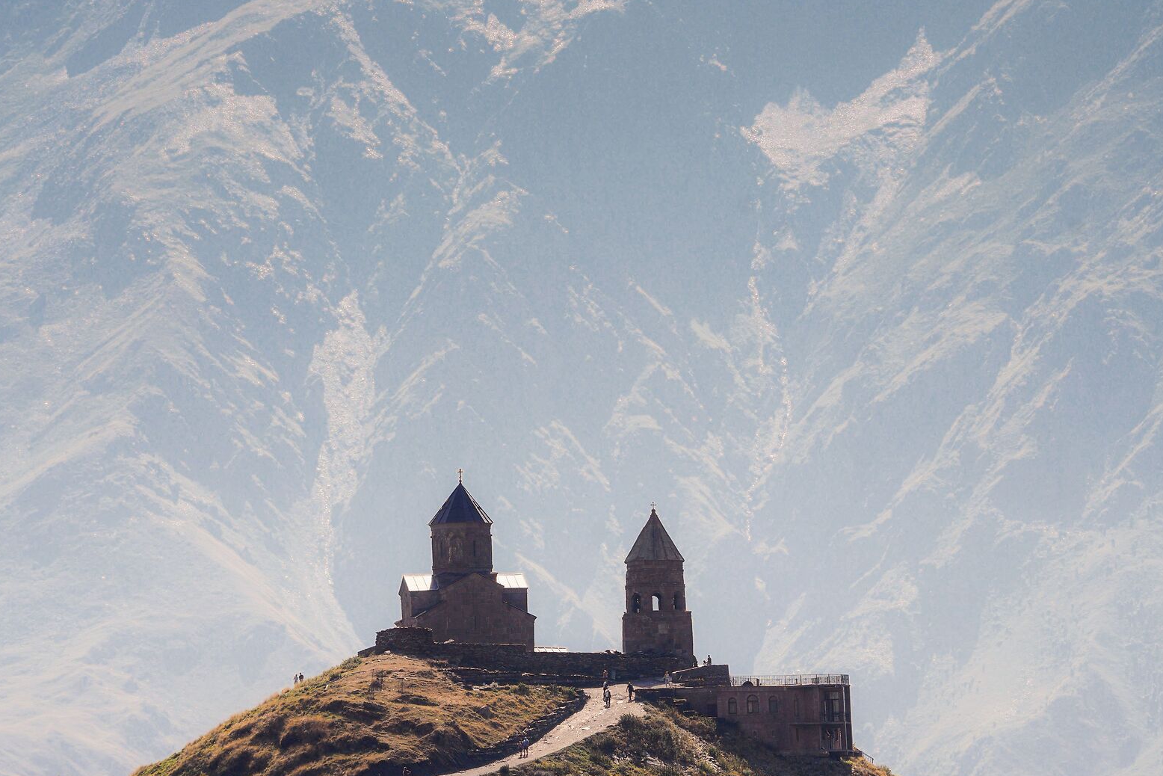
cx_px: 593
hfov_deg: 11.3
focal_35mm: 182
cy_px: 257
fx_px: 5880
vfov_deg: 7.5
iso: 400
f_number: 9
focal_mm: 118
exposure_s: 1/1000
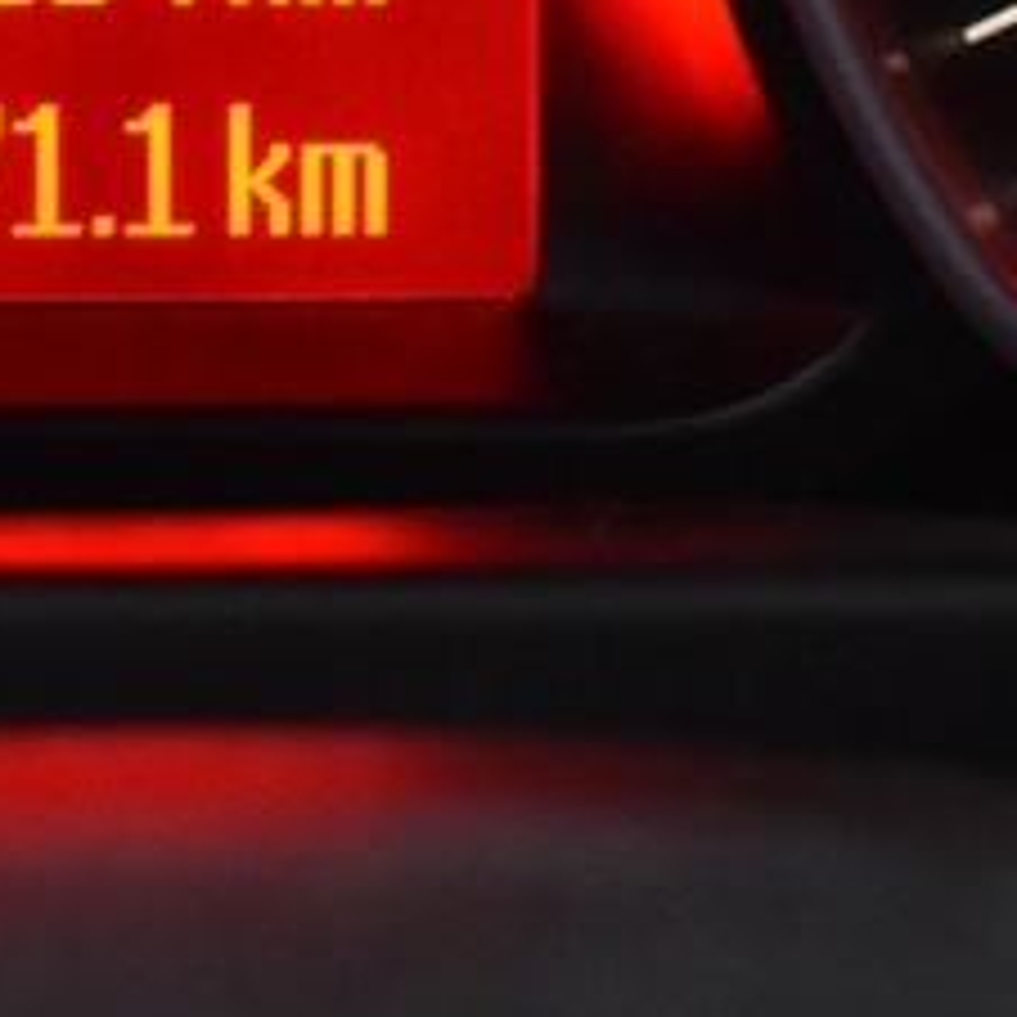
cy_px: -788
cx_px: 90
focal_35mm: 265
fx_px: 8810
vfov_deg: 6.5
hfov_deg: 6.6
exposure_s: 1/15
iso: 1250
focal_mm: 29
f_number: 5.6
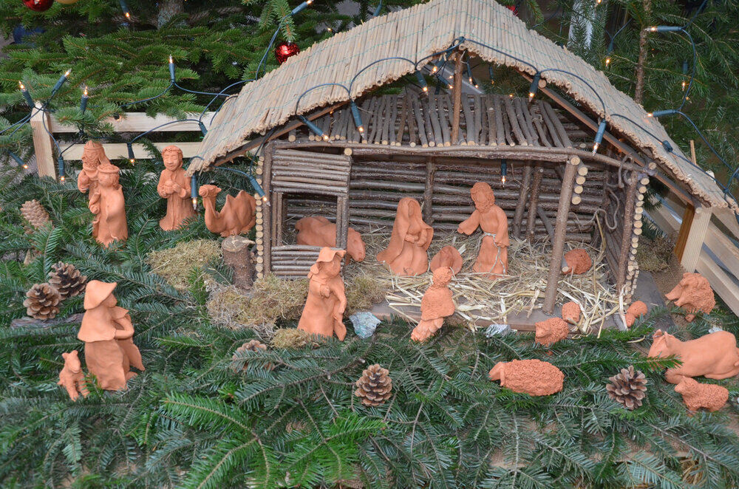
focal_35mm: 39
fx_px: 799
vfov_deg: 34.1
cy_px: 244
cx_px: 370
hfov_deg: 49.6
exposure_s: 1/200
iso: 2000
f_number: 8
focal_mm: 26
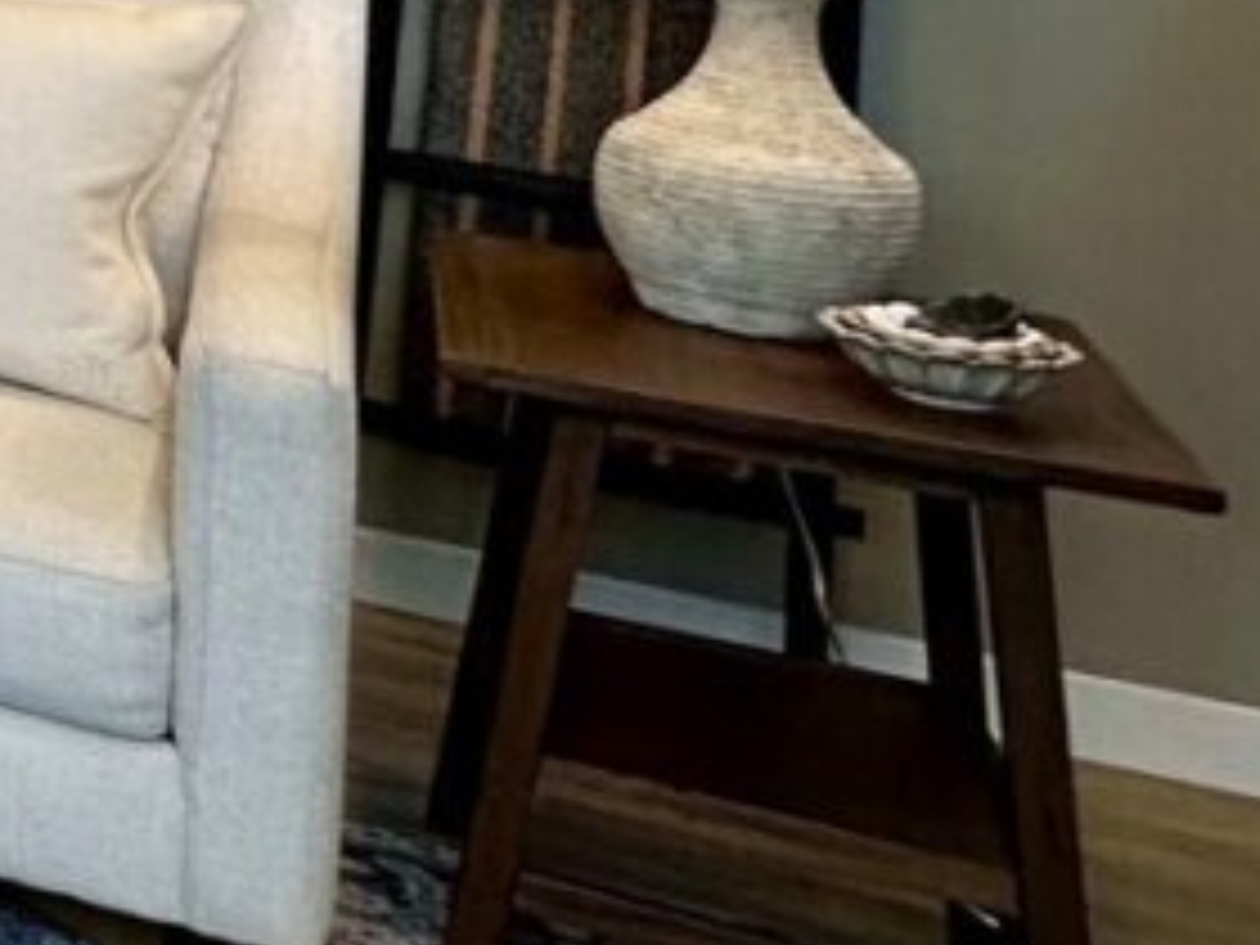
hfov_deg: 15.5
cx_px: -1719
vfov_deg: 19.2
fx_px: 2548
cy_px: -333
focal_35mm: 70
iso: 160
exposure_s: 1/120
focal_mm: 2.22
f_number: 2.2
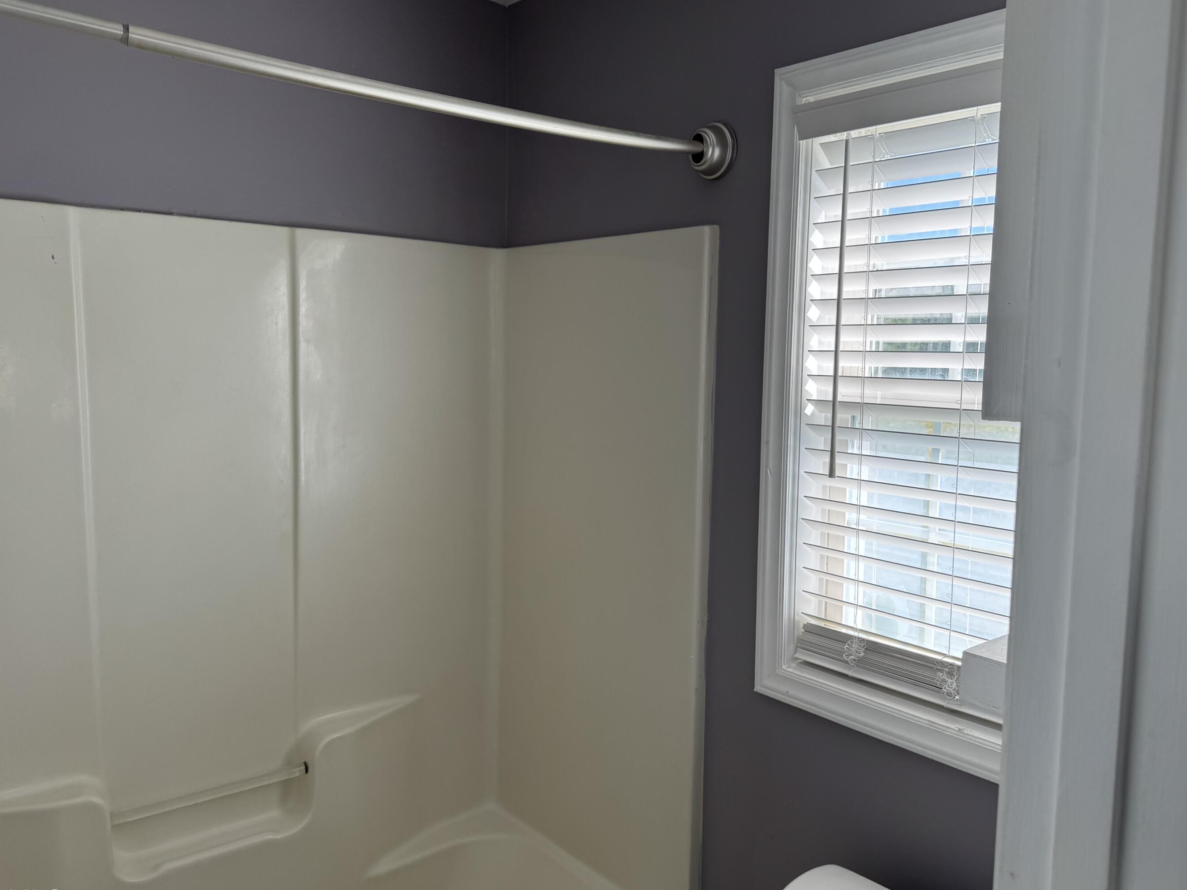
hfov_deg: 65.2
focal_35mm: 27
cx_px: 652
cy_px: 446
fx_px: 926
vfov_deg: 51.4
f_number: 1.78
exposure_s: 1/425
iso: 80
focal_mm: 6.76
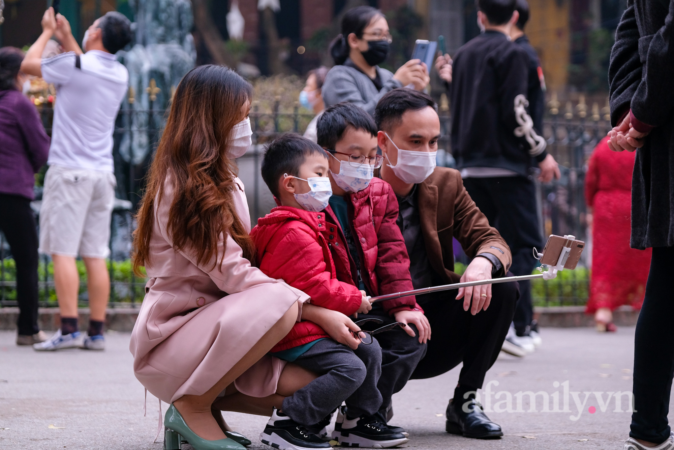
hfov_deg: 18.3
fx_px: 2097
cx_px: 337
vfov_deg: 12.2
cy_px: 225
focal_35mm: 112
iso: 640
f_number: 2.8
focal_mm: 74.4
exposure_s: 1/250
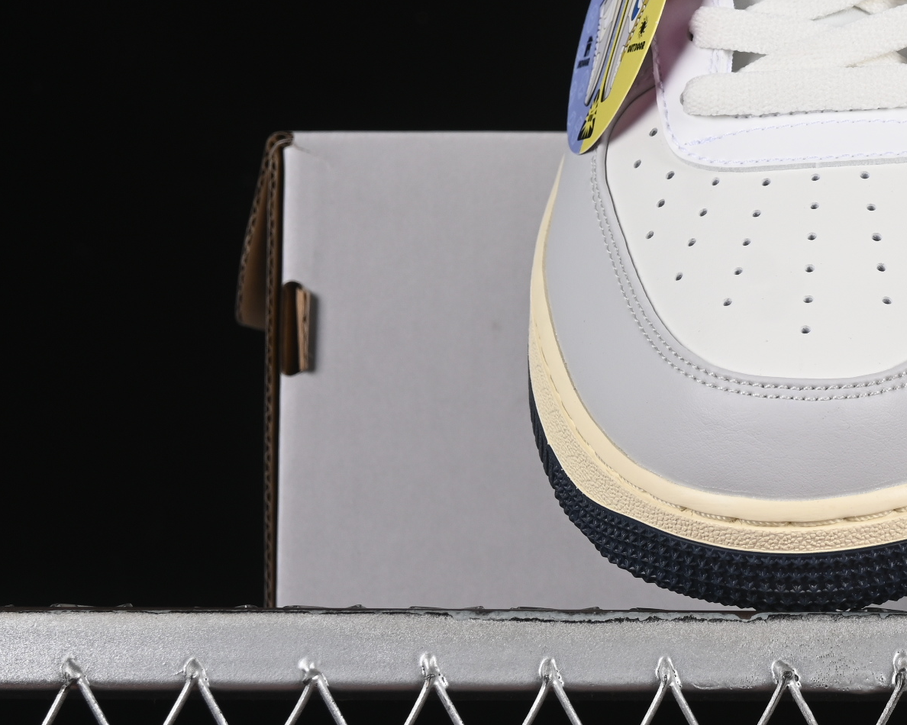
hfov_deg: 11.5
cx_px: 1023
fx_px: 4428
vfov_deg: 9.3
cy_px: 173
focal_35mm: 165
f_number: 8
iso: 160
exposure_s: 1/80
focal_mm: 50
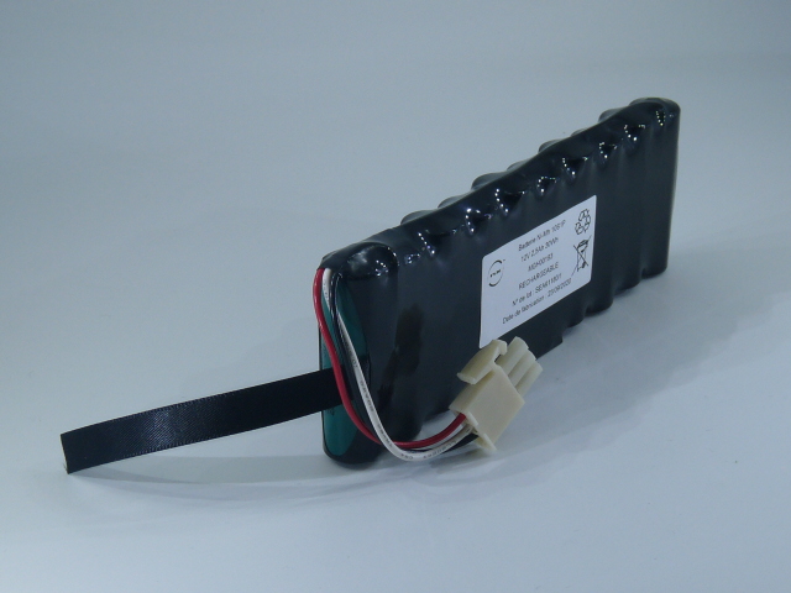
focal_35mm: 76
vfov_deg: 19.4
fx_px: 1737
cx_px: 396
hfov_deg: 25.7
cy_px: 296
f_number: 4.5
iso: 100
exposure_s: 1/250
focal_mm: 7.6
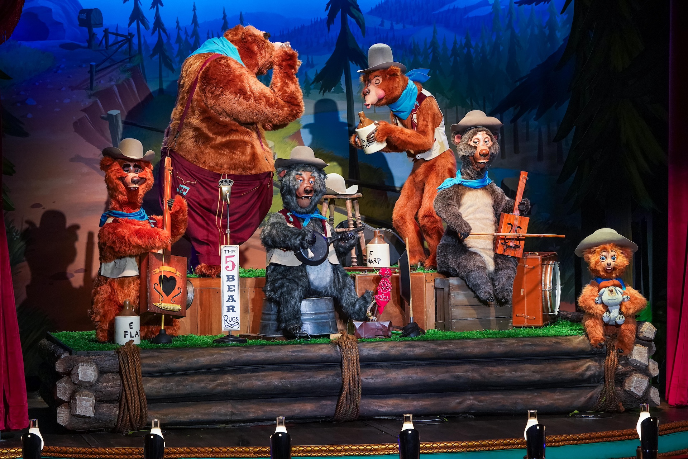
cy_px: 230
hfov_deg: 18.1
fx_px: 2159
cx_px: 344
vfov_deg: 12.1
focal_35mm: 113
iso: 3200
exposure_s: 1/250
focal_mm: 113
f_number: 5.6
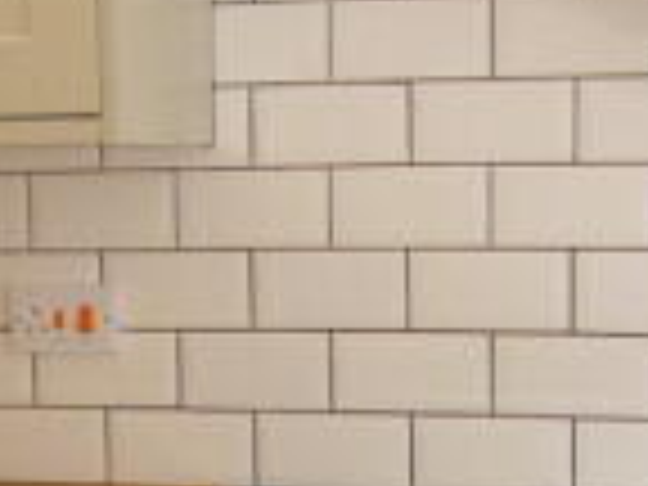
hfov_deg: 17.4
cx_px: 299
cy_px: 556
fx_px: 2115
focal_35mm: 113
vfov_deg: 12.8
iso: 80
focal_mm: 4.6
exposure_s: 1/30
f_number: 2.8
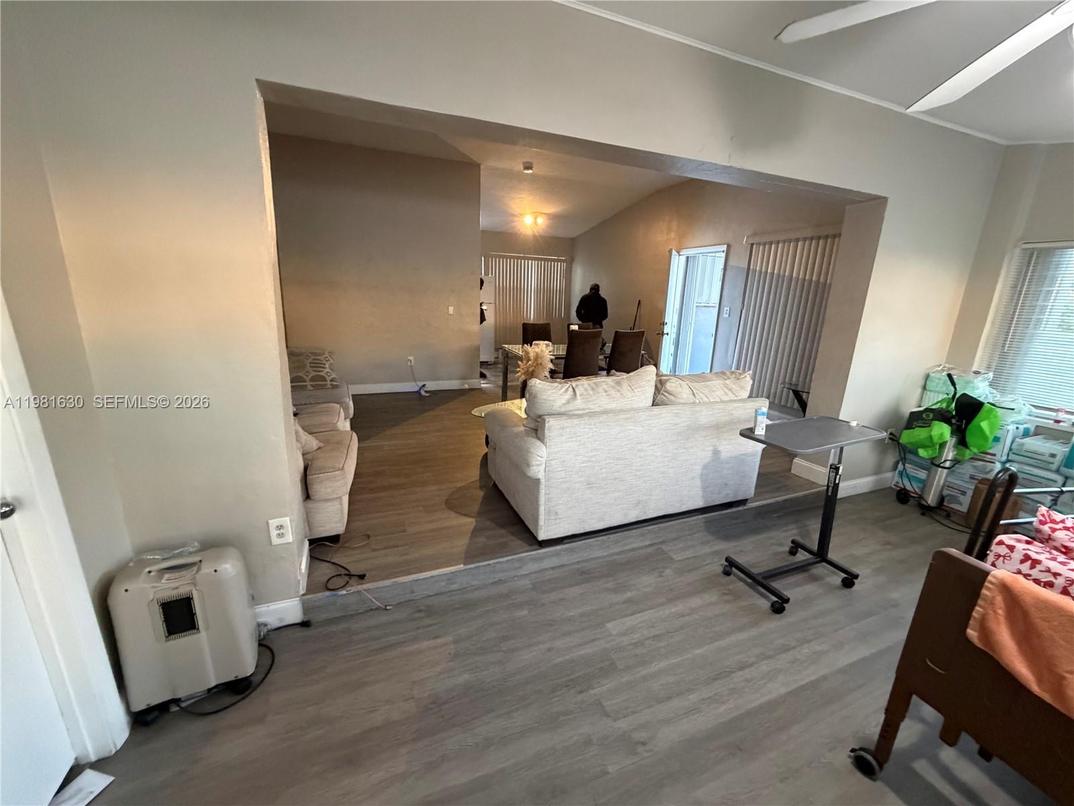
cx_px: 537
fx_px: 434
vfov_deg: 85.7
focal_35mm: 14
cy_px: 403
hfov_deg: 102.1
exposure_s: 1/60
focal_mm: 2.22
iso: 640
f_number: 2.2
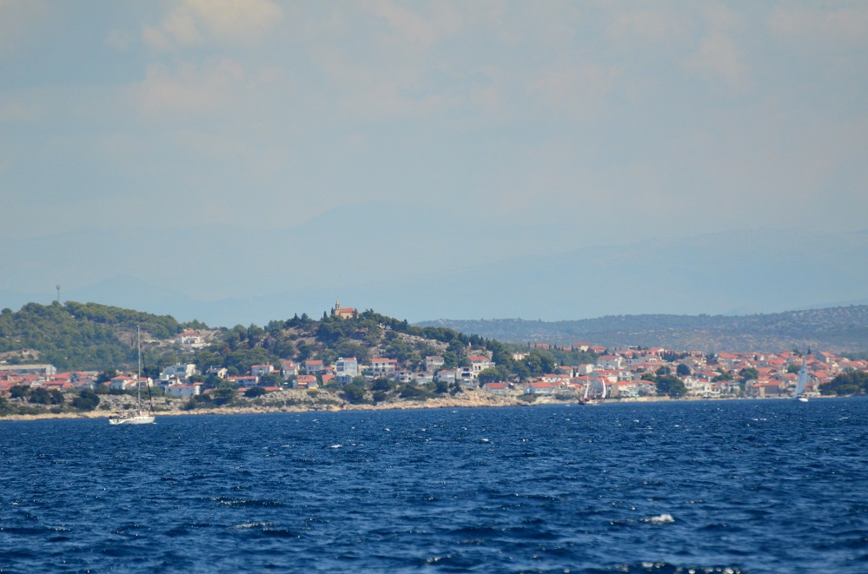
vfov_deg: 3.3
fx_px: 10103
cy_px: 287
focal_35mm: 420
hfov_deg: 4.9
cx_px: 434
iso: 1250
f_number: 5.6
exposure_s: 1/8000
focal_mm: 280
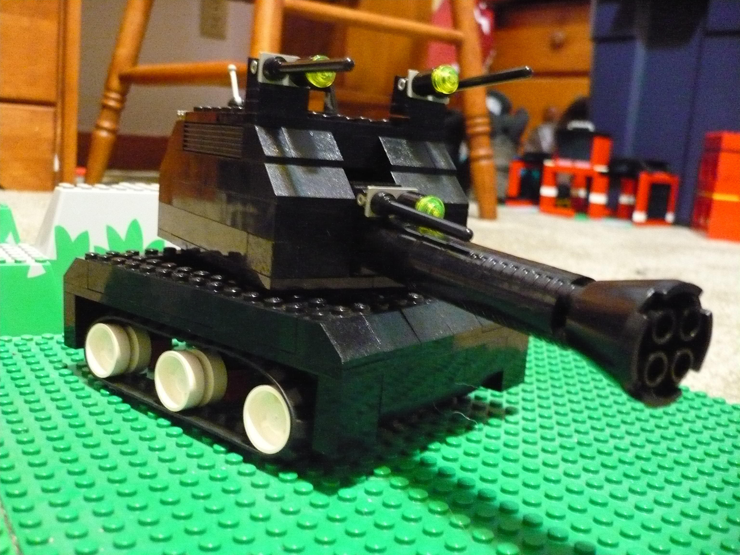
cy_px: 278
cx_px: 370
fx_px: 748
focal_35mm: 35
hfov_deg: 52.6
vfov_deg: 40.7
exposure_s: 1/4
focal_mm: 5.8
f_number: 2.8
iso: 800
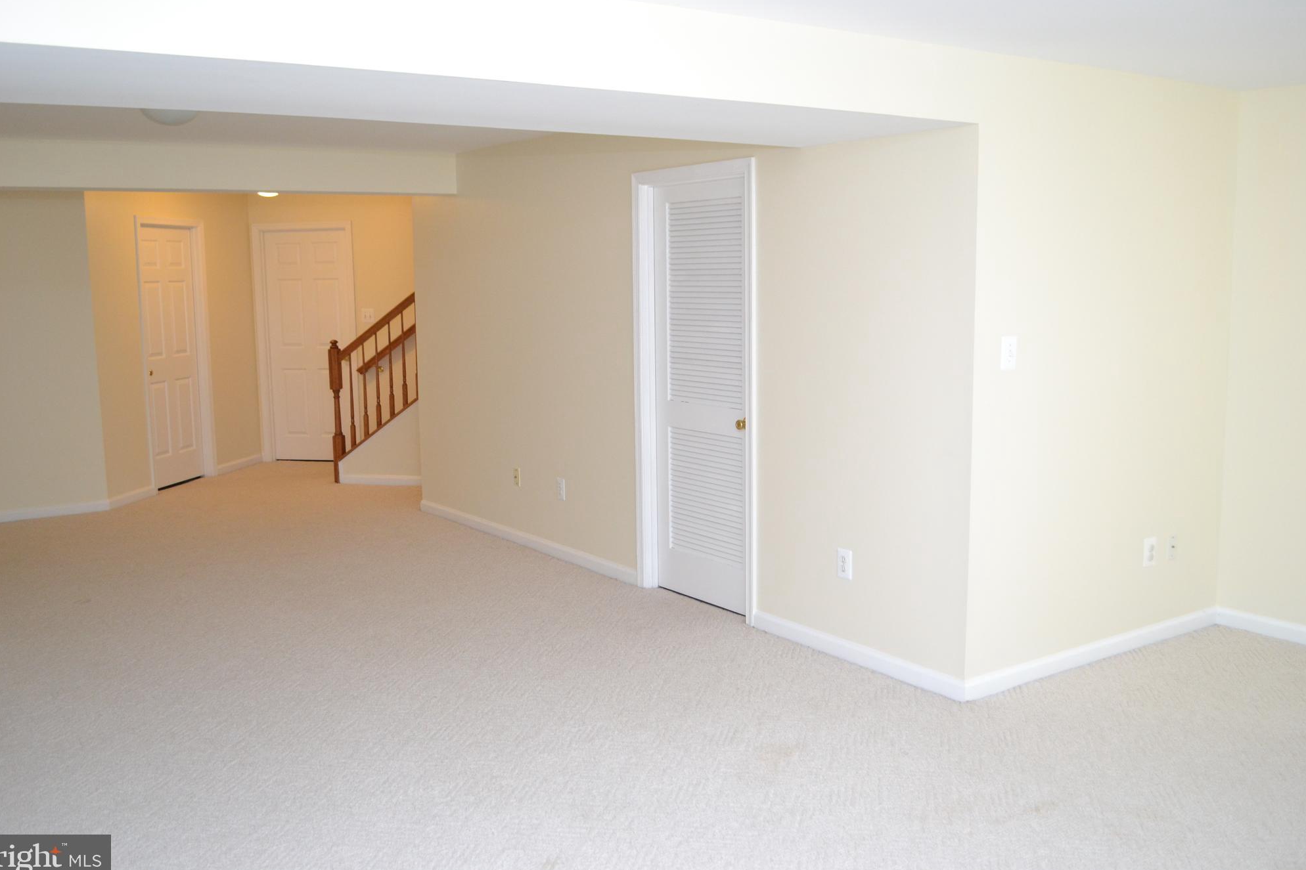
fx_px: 1233
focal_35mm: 34
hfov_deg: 55.8
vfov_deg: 38.9
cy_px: 434
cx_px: 638
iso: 1100
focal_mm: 22
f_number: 3.8
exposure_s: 1/60
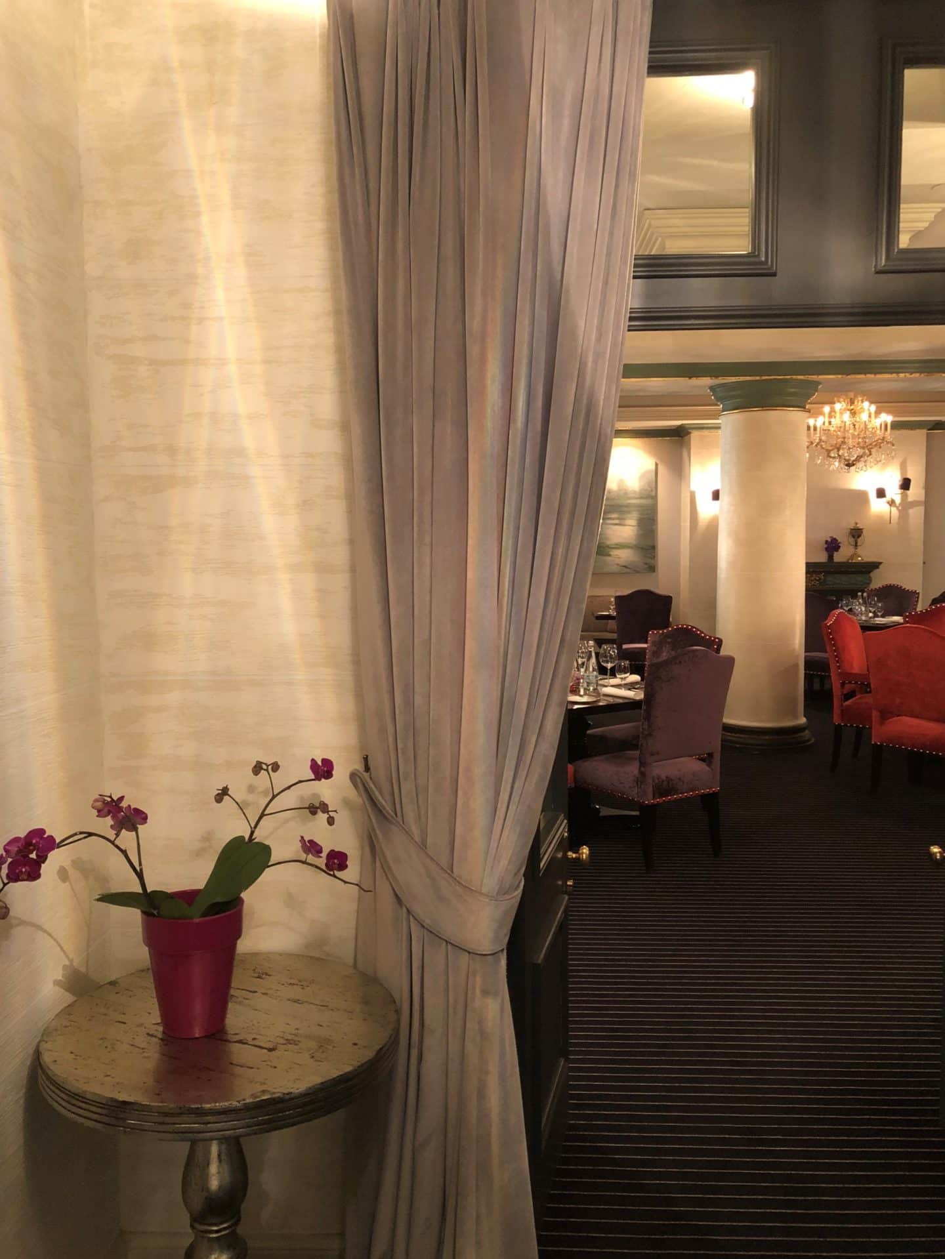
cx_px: 472
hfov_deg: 49.8
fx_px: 1019
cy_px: 630
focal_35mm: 28
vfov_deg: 63.4
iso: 100
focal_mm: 3.99
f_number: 1.8
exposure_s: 1/4
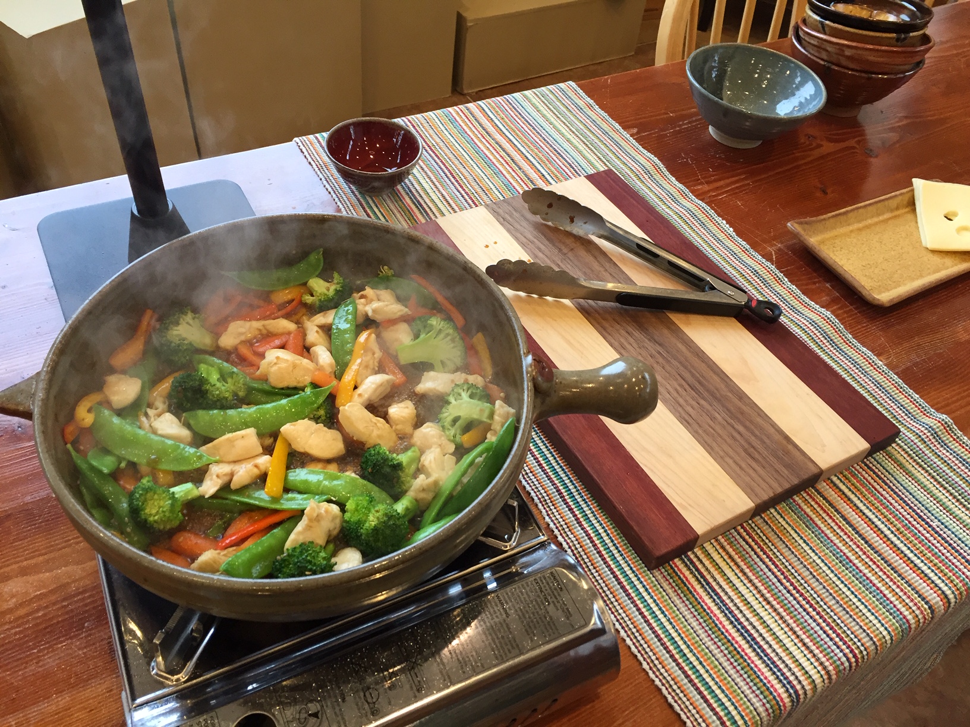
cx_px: 485
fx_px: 813
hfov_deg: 61.7
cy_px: 364
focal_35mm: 29
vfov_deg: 48.2
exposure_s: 1/30
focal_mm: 4.15
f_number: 2.2
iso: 40
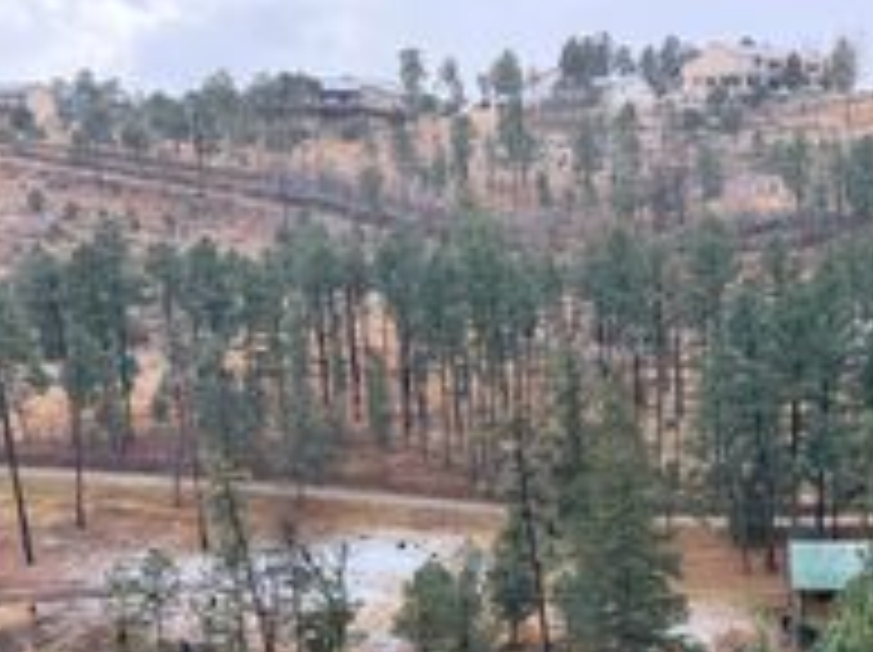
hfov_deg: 31.0
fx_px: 1562
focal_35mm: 62
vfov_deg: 22.8
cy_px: 623
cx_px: 585
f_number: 1.78
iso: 100
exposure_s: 1/955
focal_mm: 6.76
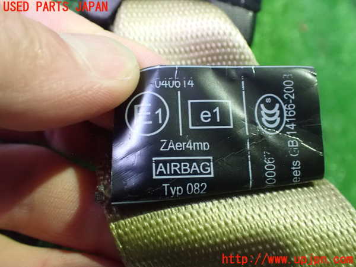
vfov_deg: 39.7
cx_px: 178
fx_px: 370
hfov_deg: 51.4
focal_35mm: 36
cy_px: 134
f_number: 2.5
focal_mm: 6.37
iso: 1600
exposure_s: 1/30
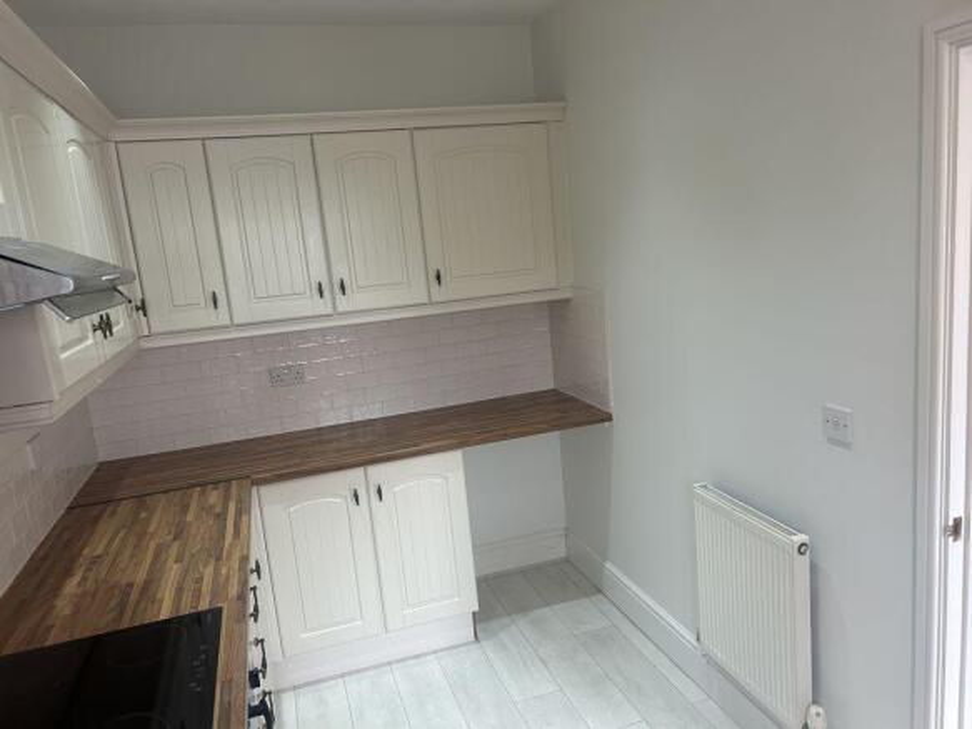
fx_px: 730
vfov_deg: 53.0
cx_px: 486
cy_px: 364
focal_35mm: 26
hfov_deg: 67.3
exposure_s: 1/100
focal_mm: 5.7
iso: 125
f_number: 1.5
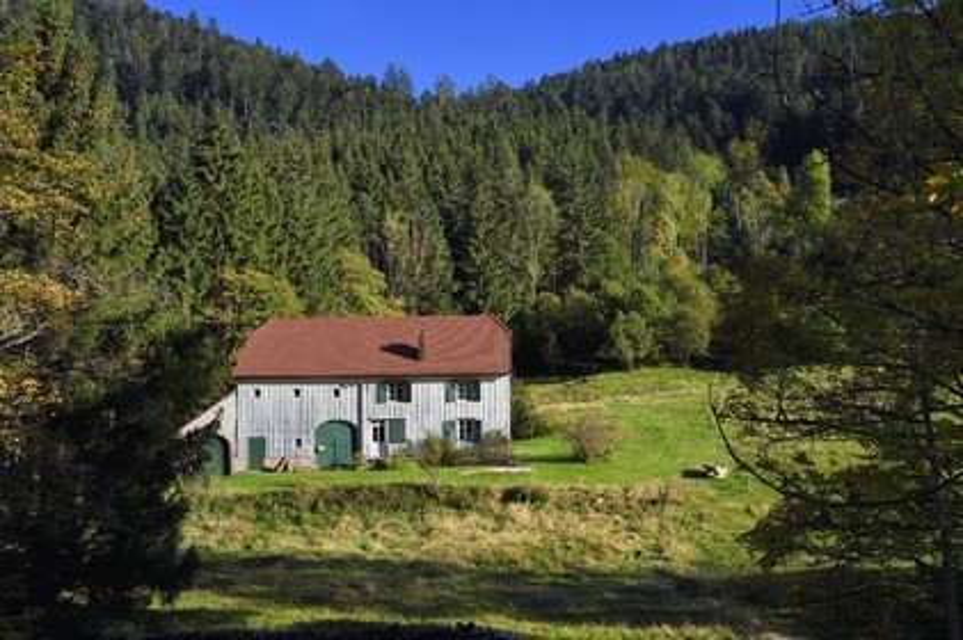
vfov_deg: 38.8
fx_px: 909
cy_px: 320
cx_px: 482
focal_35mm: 34
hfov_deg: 55.8
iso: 200
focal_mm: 34
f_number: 9
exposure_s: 1/400
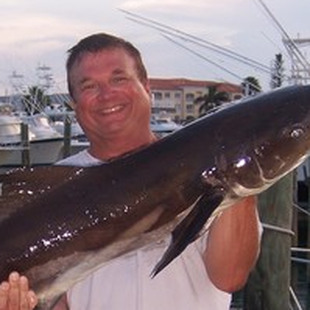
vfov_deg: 15.0
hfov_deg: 15.0
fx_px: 1175
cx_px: 87
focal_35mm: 116
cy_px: 233
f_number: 3.4
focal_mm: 8.2
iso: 80
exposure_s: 1/90
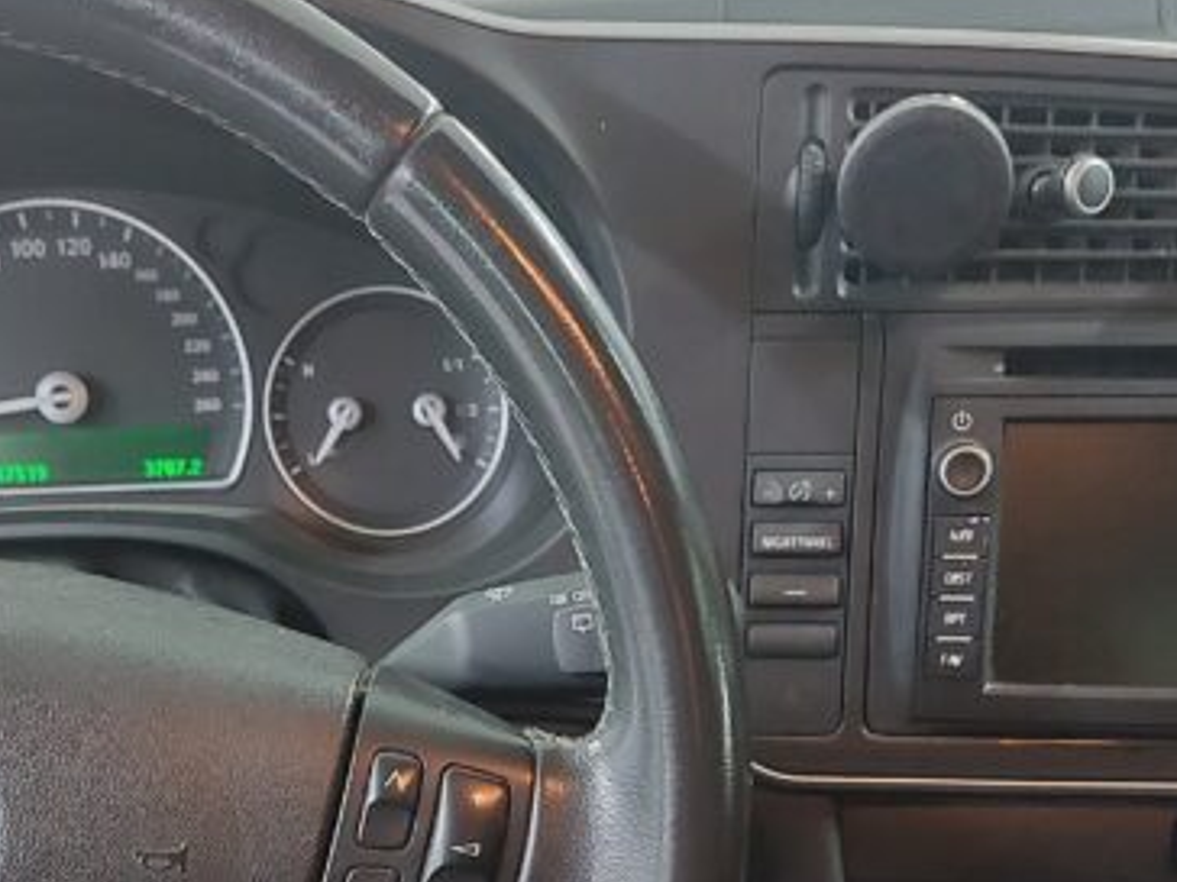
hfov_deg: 34.8
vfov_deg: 25.3
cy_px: 876
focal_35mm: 55
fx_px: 1870
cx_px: 482
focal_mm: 5.23
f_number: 1.8
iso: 2000
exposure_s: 1/25
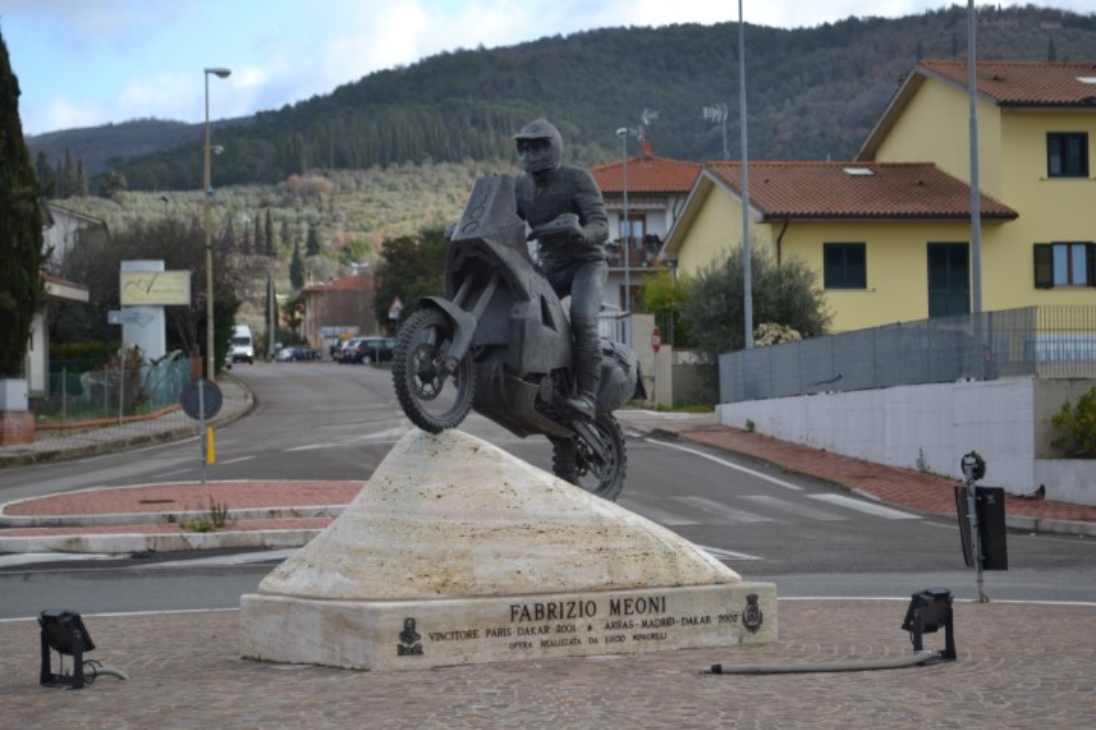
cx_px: 548
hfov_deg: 24.6
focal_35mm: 82
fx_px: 2511
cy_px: 365
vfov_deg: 16.6
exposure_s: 1/125
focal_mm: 55
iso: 180
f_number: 5.6
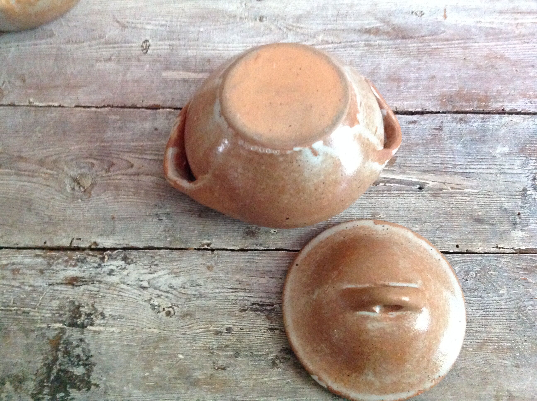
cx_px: 268
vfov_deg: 40.6
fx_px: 542
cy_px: 200
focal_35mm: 35
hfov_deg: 52.7
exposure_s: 1/15
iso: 640
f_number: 2.4
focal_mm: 4.28
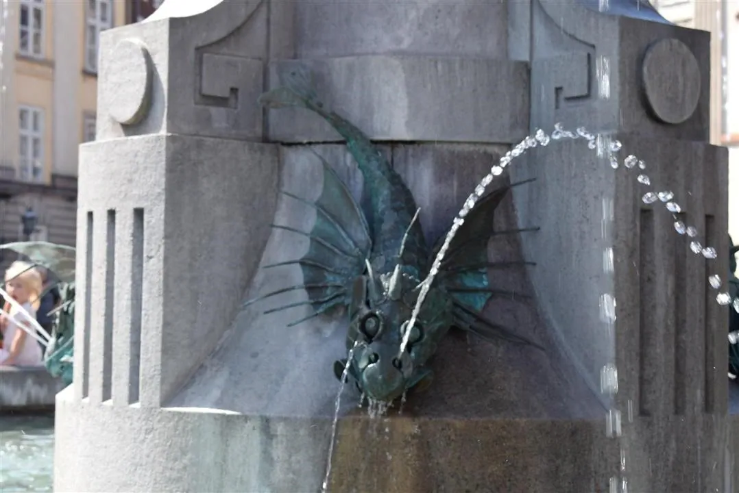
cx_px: 370
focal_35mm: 82
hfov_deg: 24.6
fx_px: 1694
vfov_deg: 16.6
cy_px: 246
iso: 280
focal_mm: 55
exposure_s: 1/250
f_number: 8
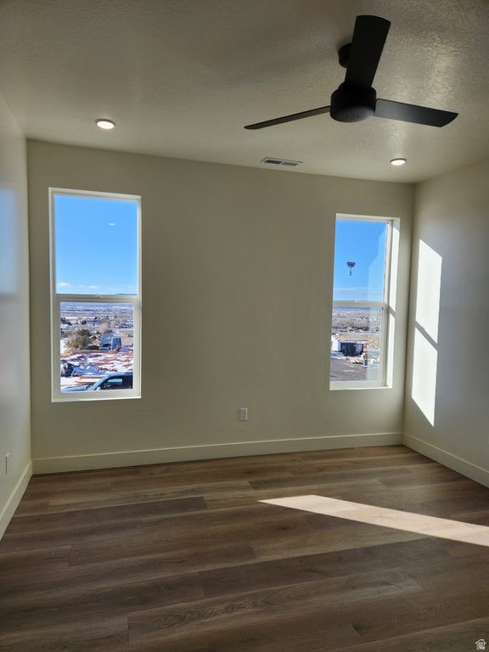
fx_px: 433
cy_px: 326
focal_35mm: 23
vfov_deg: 73.9
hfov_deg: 58.9
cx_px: 244
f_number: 1.8
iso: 20
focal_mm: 5.4
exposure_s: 1/671
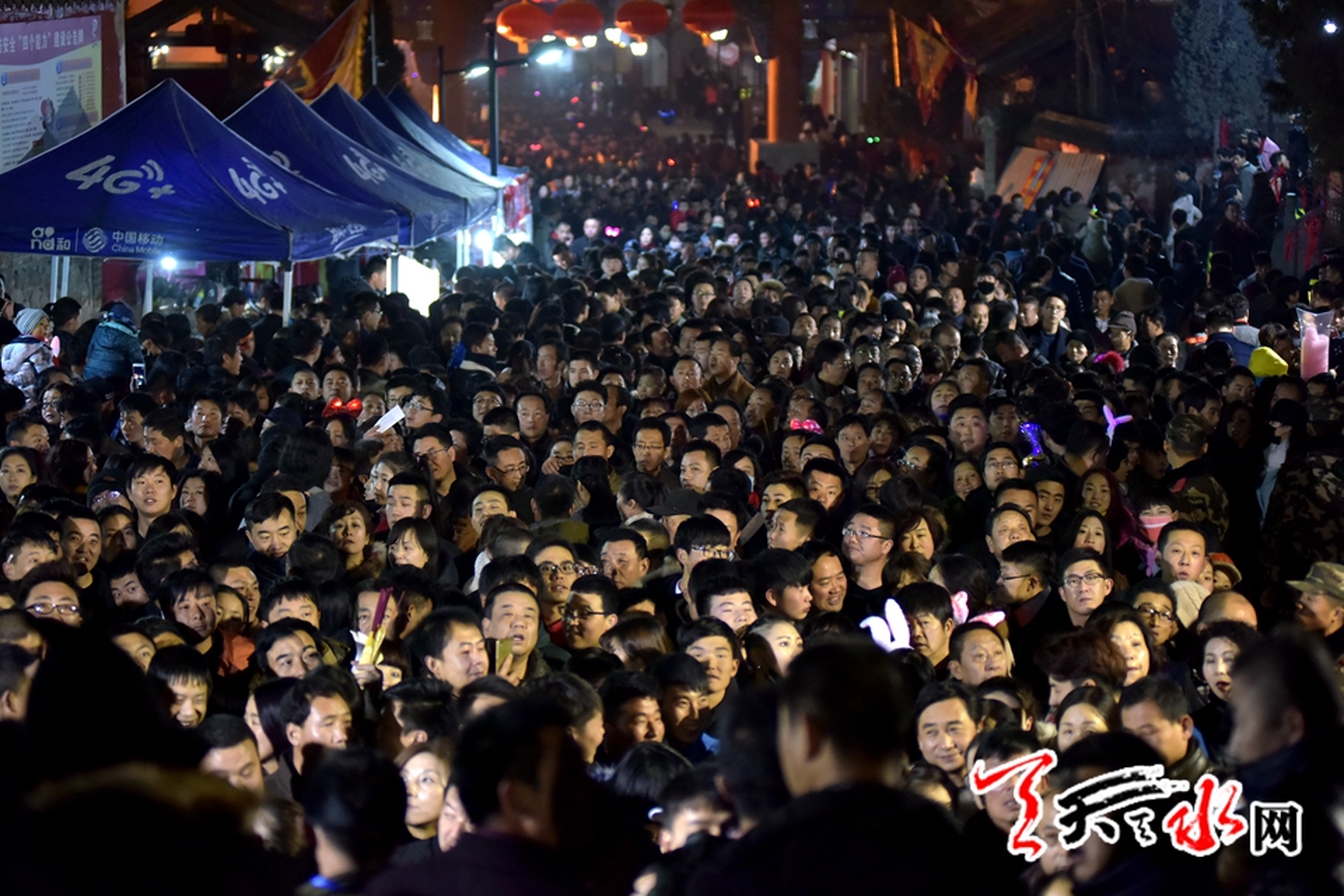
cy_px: 448
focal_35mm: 80
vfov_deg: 17.1
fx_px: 2986
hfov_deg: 25.4
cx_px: 672
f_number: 2.8
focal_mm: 80
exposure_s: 1/60
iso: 1600
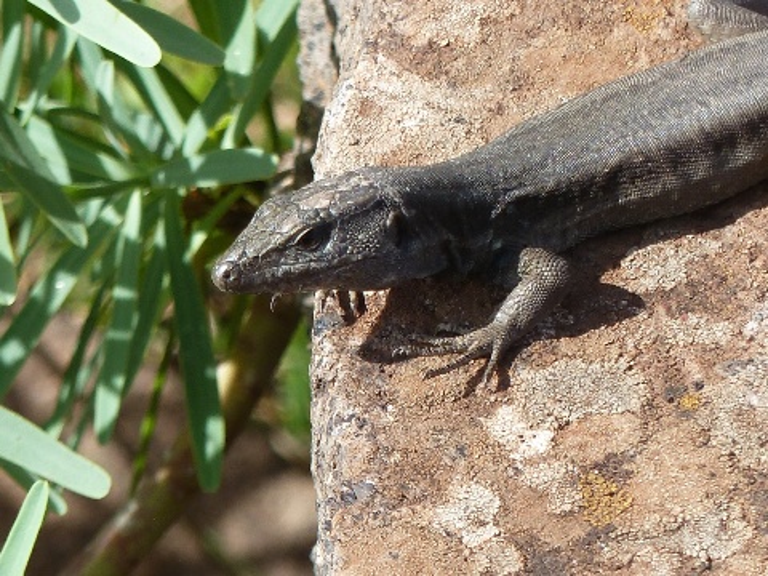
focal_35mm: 624
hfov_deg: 3.2
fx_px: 13844
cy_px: 288
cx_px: 384
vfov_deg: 2.4
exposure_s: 1/200
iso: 80
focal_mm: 49.2
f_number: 4.9
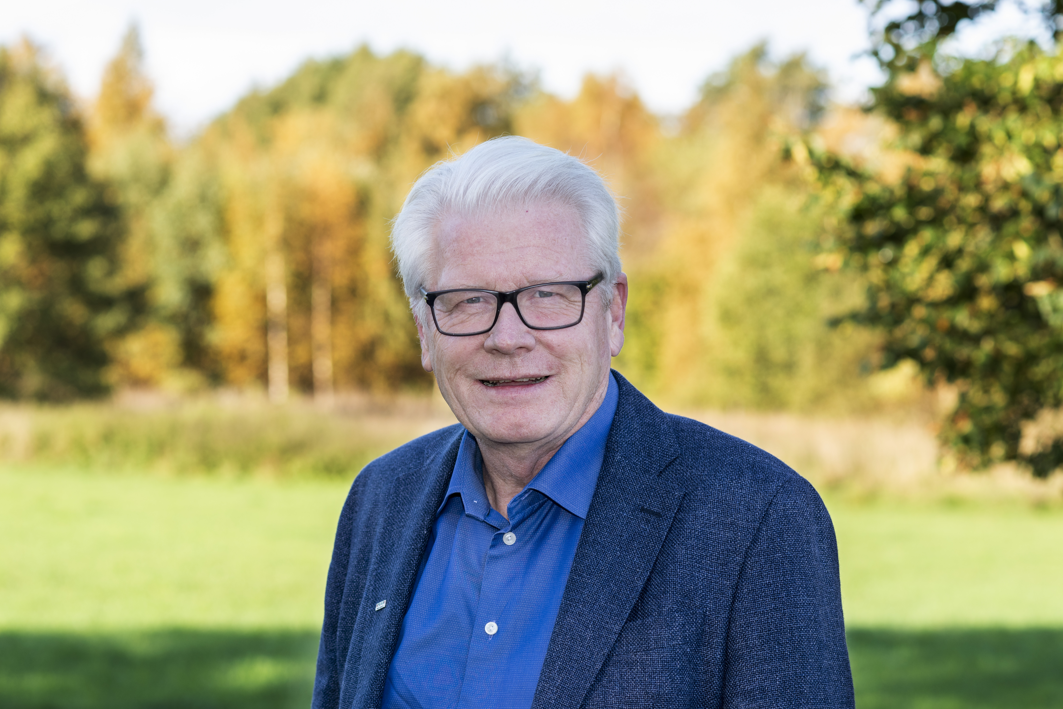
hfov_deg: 19.5
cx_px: 532
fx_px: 3101
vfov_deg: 13.1
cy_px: 354
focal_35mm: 105
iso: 200
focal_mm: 105
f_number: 5.6
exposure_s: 1/250
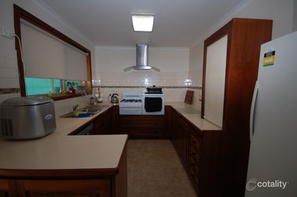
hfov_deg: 100.4
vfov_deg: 77.3
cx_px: 148
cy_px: 98
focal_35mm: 15
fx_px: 124
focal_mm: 10
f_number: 4
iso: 200
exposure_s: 1/60
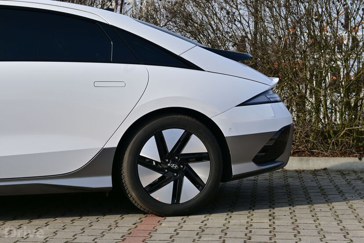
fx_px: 758
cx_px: 182
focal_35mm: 75
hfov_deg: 27.0
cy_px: 122
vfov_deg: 18.2
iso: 100
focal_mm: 50
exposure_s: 1/250
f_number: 8
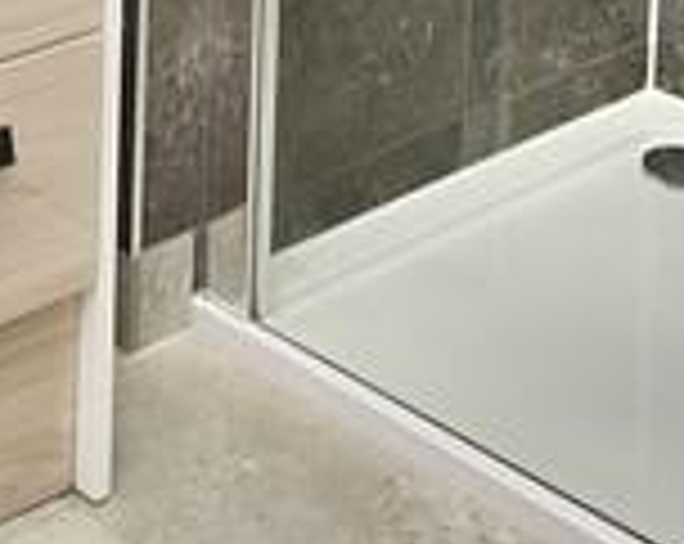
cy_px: -708
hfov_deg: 18.6
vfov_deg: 12.9
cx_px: -234
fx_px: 1919
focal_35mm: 95
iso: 200
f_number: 5
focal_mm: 10
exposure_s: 1/60
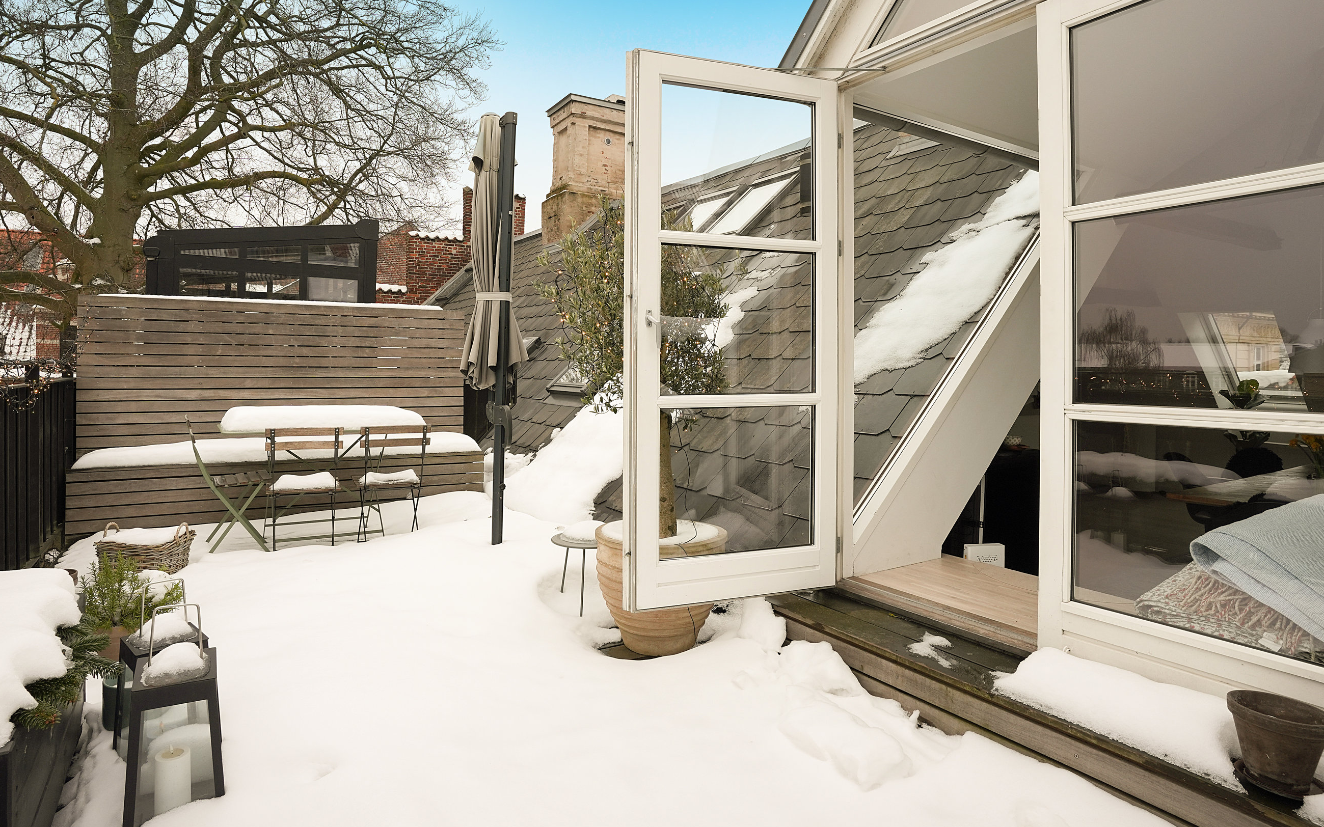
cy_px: 362
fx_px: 722
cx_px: 632
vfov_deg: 59.5
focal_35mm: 20
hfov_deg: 85.0
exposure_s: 1/80
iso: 400
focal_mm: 17
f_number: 8
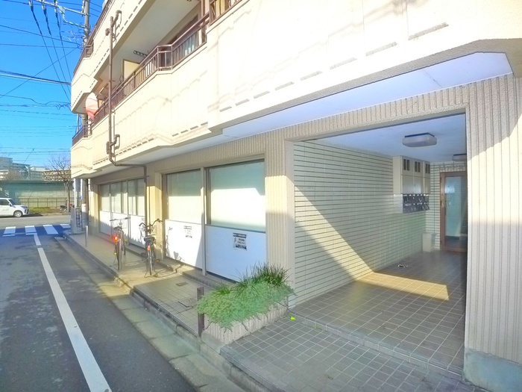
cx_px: 261
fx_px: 362
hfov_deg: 71.6
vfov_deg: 56.8
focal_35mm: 24
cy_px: 196
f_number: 4
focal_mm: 5.1
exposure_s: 1/640
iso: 400
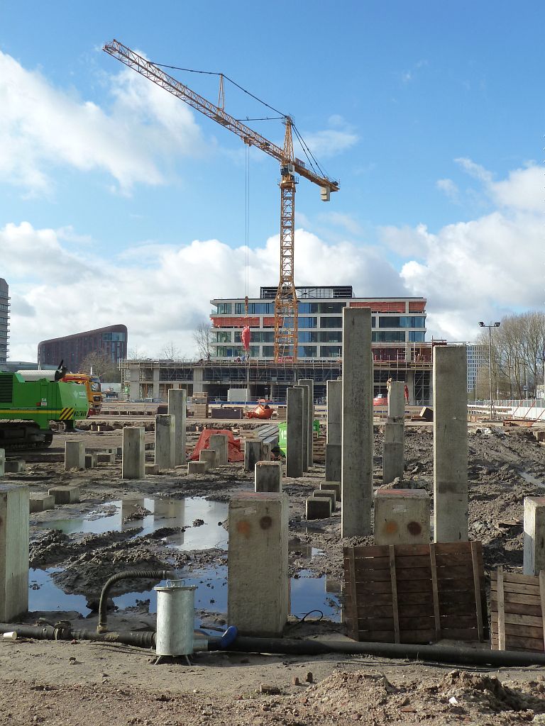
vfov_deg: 52.6
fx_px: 735
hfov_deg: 40.7
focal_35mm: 35
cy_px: 363
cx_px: 272
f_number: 4
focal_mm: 5.7
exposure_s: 1/400
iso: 125
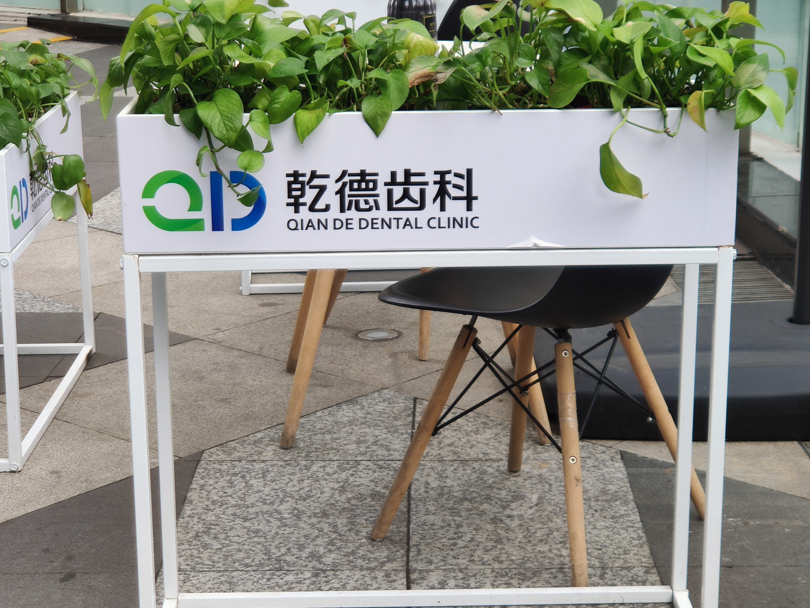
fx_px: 1708
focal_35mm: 73
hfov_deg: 26.7
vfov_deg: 20.2
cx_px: 418
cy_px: 336
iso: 126
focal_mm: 6.22
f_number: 2.2
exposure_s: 1/100
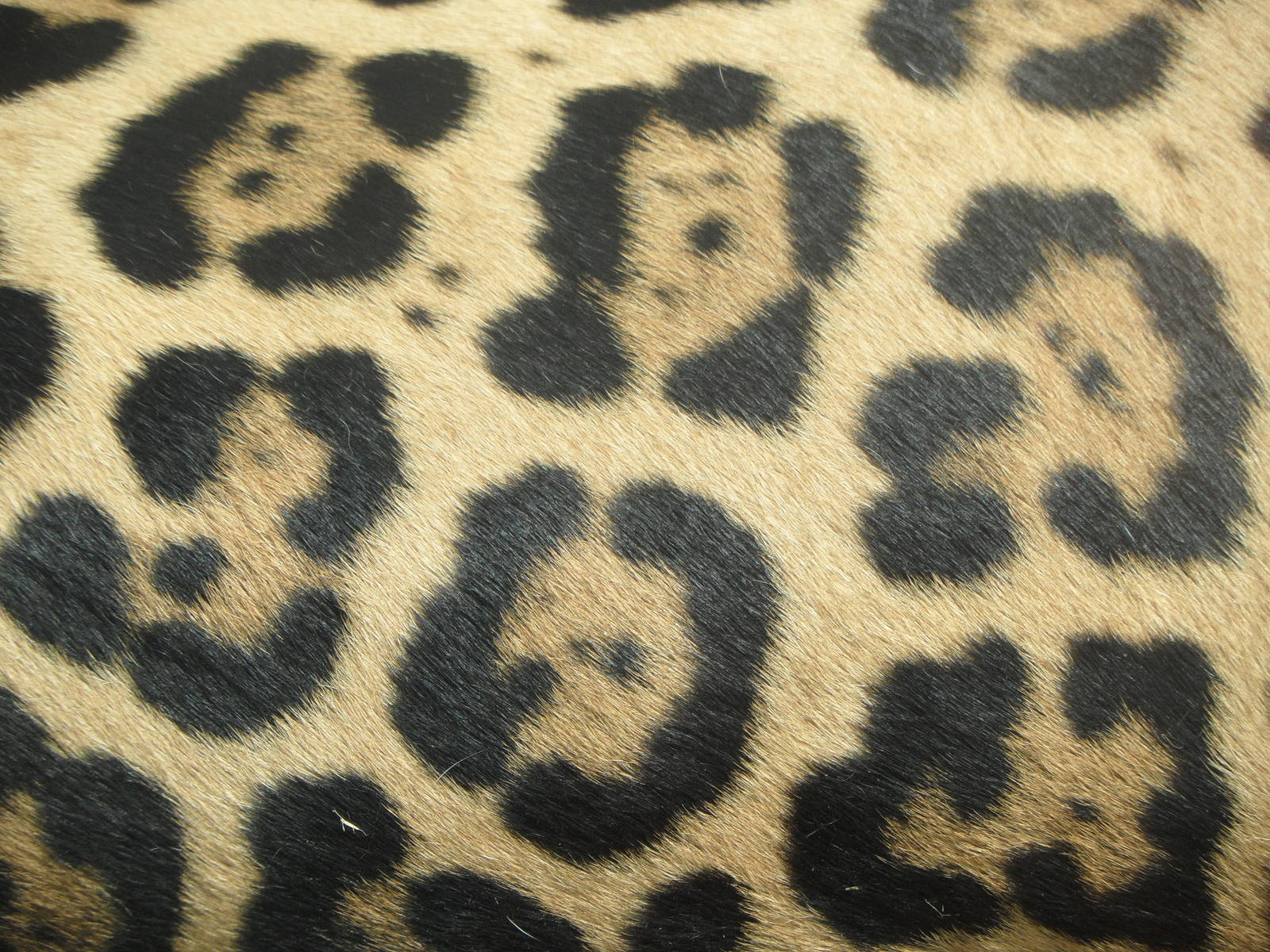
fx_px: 7705
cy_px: 476
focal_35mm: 210
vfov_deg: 7.1
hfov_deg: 9.4
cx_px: 635
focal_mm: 34.8
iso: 100
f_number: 4.6
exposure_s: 1/180
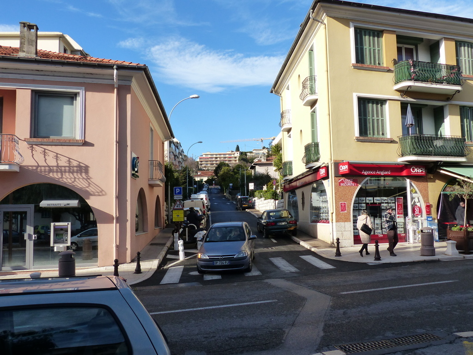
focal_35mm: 30
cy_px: 178
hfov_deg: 60.0
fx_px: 410
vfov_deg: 46.8
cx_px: 236
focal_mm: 5.5
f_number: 4
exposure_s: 1/800
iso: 160
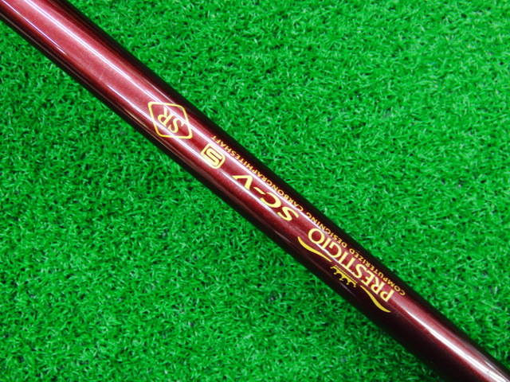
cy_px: 191
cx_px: 255
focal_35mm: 37
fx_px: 545
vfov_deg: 38.7
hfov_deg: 50.1
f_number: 3.6
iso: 400
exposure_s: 1/25
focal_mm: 6.42
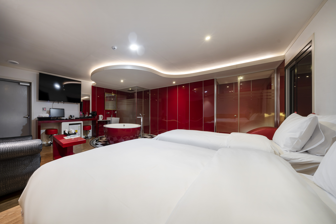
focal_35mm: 12
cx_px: 168
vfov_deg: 90.0
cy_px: 112
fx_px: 112
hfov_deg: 112.6
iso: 100
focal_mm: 12
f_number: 9
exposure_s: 2
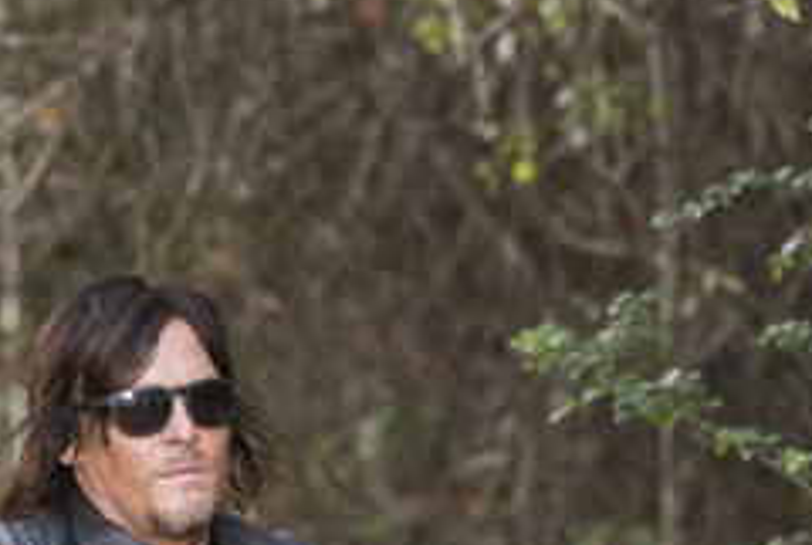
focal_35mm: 575
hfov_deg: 3.6
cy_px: 995
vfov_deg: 2.4
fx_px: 12993
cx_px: 240
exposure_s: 1/200
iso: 1600
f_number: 3.2
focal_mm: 135
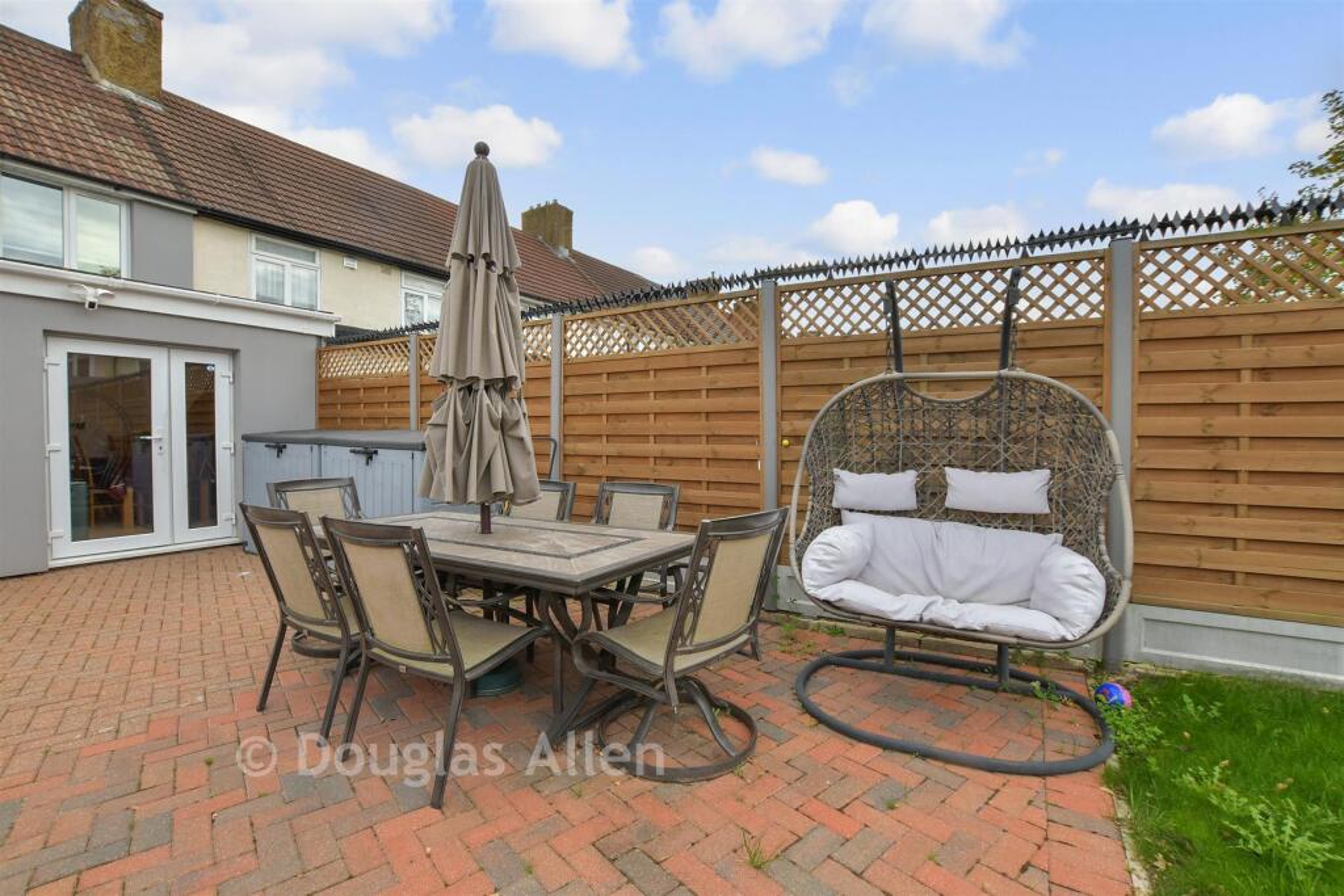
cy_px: 448
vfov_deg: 77.3
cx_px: 672
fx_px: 560
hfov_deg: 100.4
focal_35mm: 15
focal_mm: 10
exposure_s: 1/50
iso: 125
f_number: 8
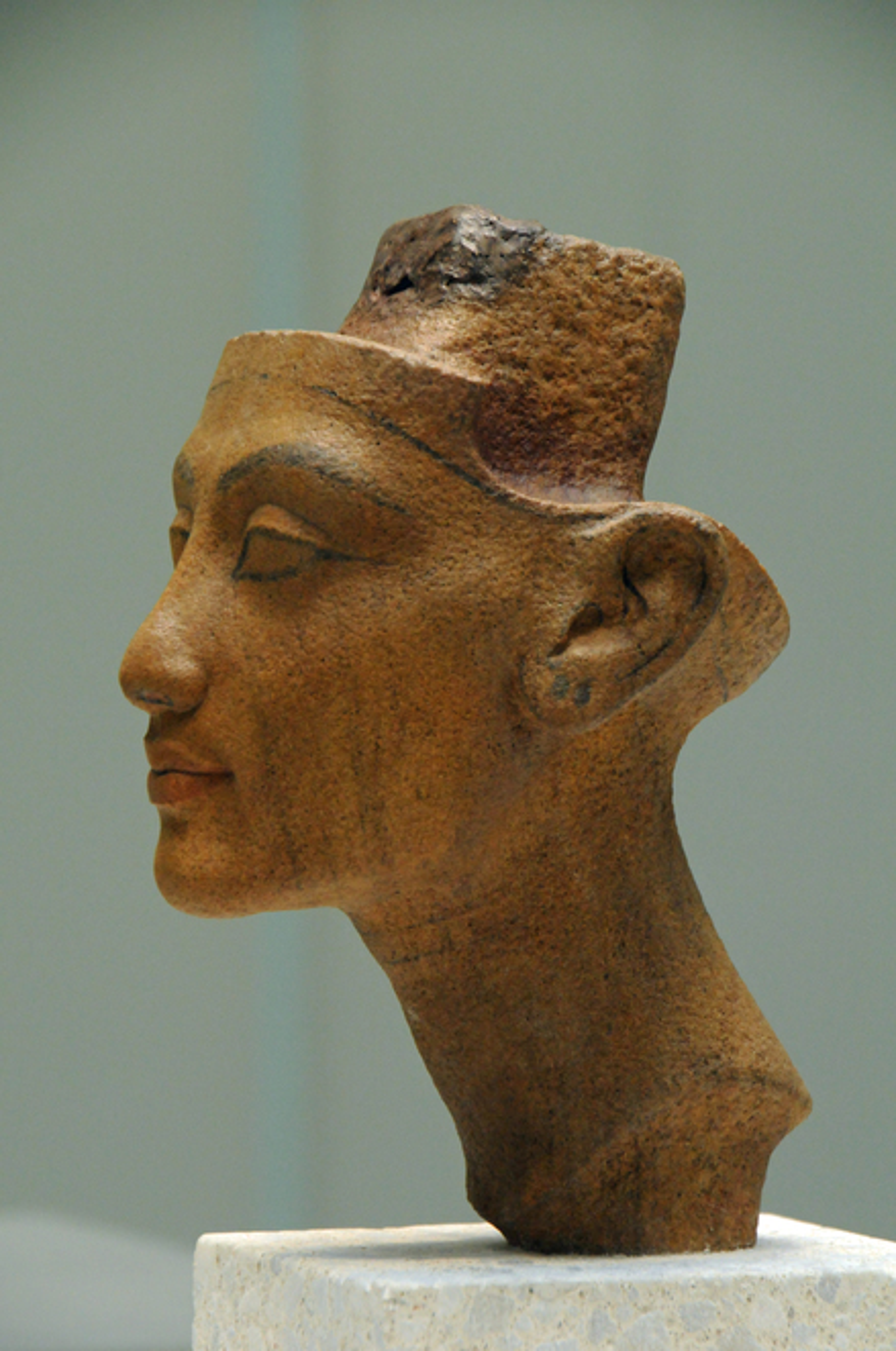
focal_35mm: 195
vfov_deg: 10.6
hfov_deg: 7.0
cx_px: 448
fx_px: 7306
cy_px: 676
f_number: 9
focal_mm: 130
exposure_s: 1/200
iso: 1600
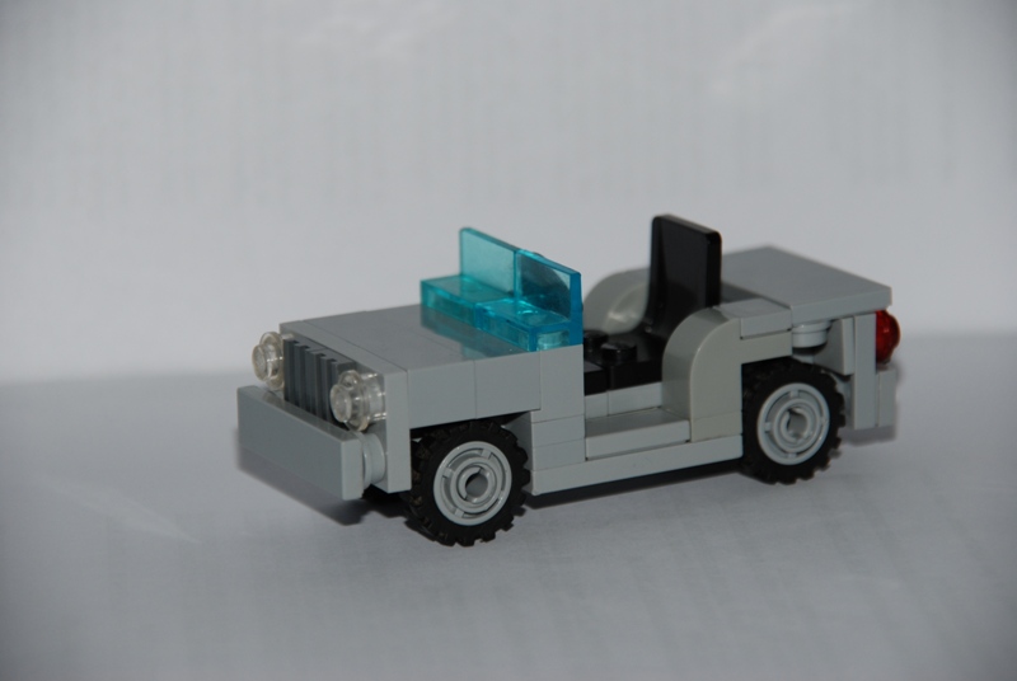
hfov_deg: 6.9
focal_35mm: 300
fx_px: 8487
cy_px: 340
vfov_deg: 4.6
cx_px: 508
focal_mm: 200
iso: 200
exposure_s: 1/60
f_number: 6.3
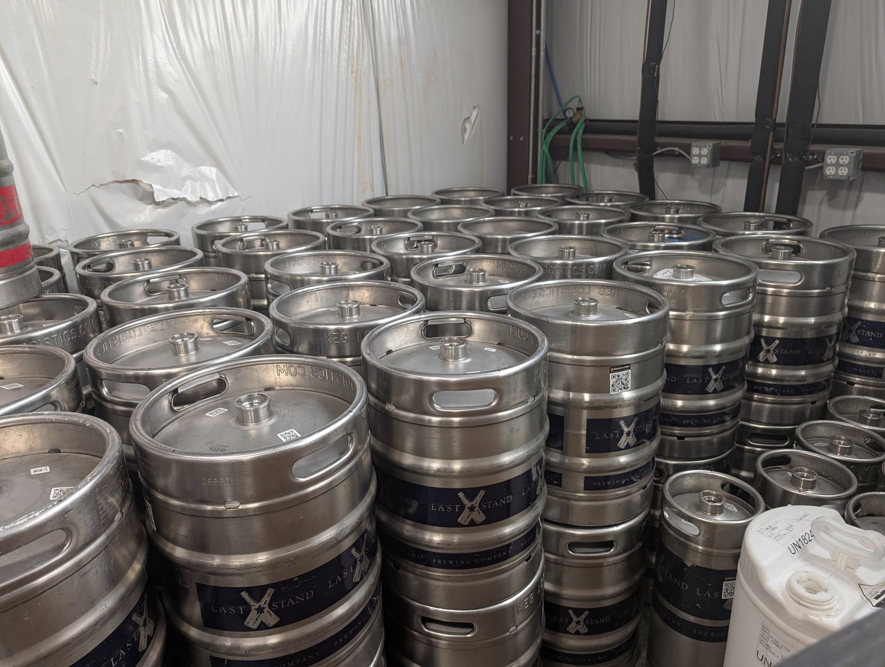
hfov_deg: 71.5
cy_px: 334
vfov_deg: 56.9
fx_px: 615
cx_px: 442
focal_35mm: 24
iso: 407
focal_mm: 6.9
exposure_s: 1/170
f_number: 1.68
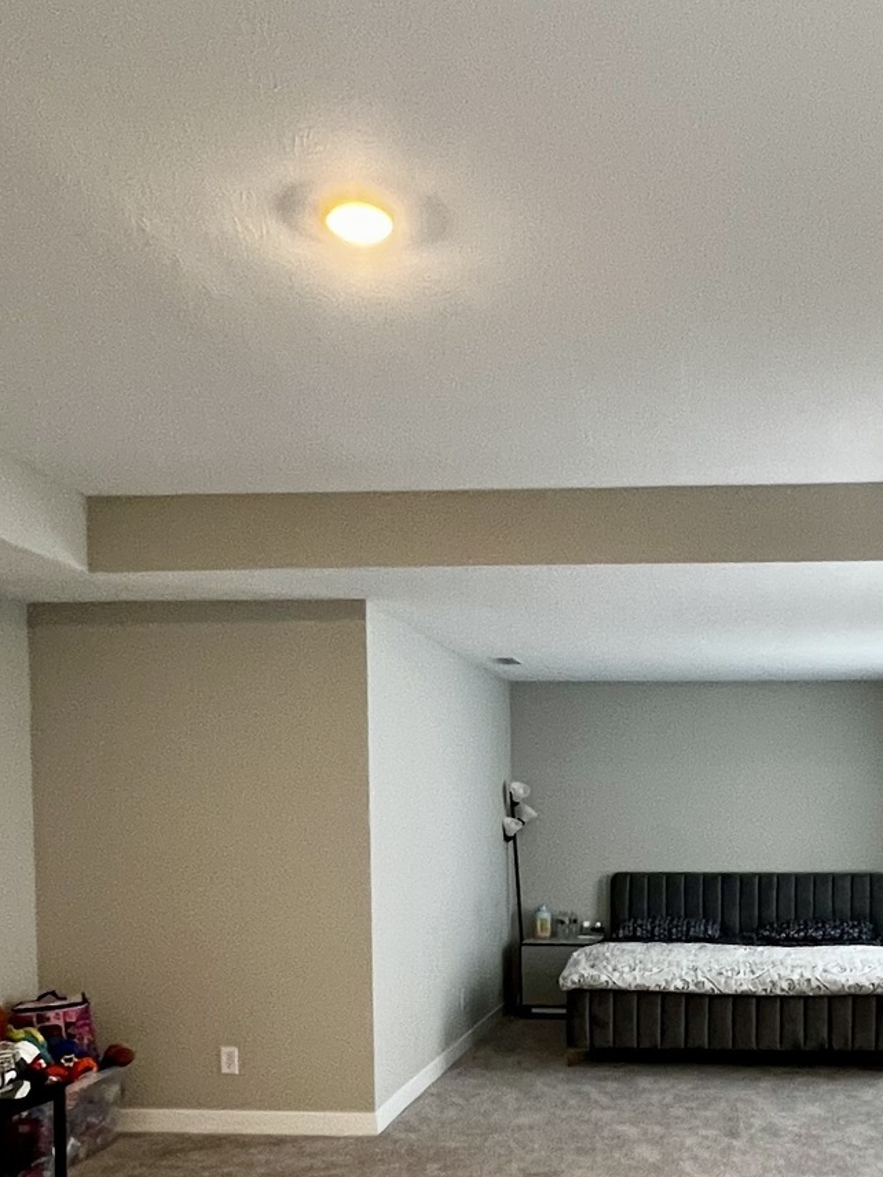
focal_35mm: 35
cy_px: 877
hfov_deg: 39.8
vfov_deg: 50.5
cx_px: 641
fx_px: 1190
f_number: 1.8
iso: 400
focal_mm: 1.57
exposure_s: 1/60
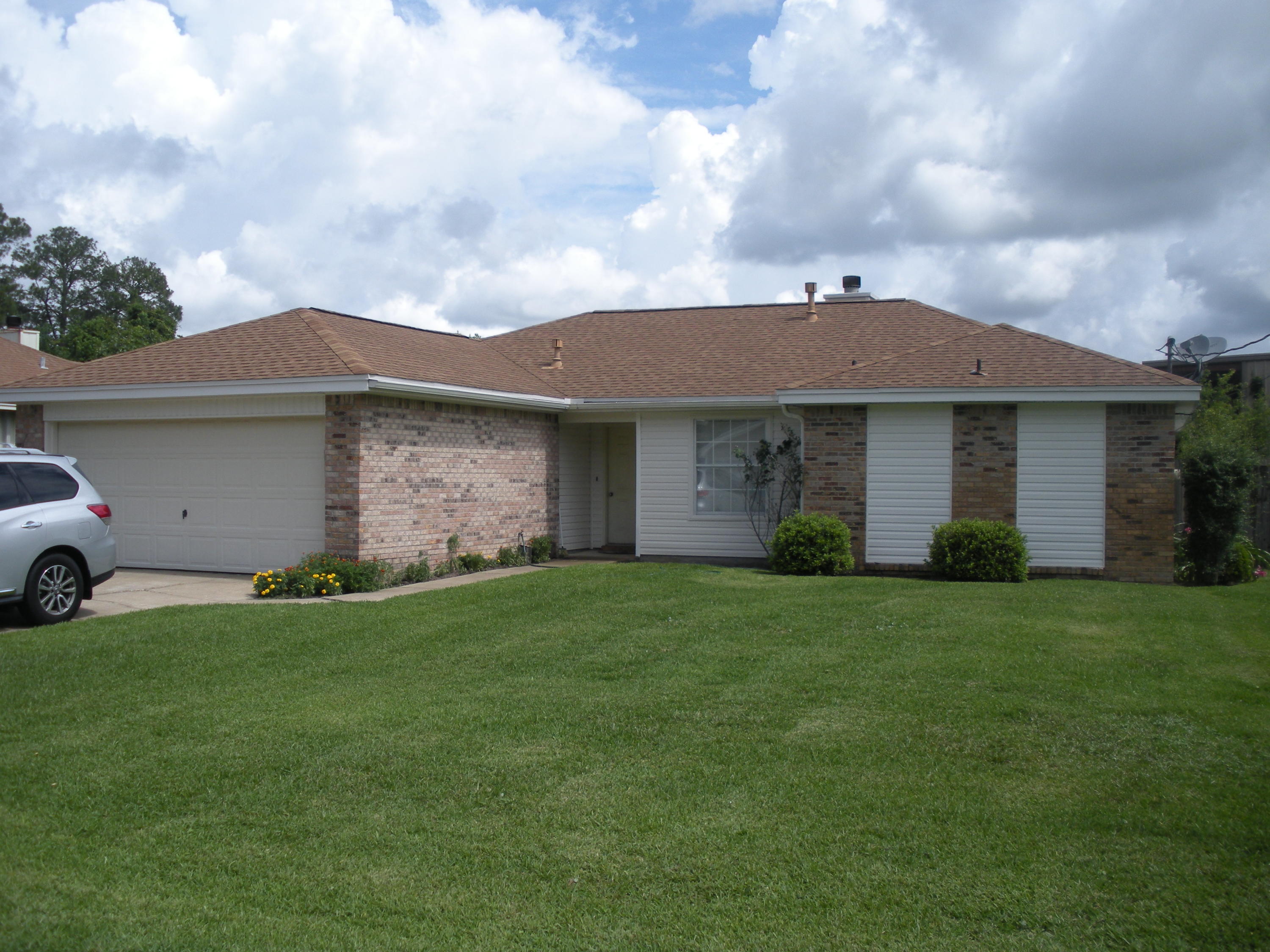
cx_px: 635
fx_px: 1321
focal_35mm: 36
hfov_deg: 51.4
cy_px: 476
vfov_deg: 39.7
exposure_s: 1/805
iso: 64
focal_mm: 6.3
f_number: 3.5
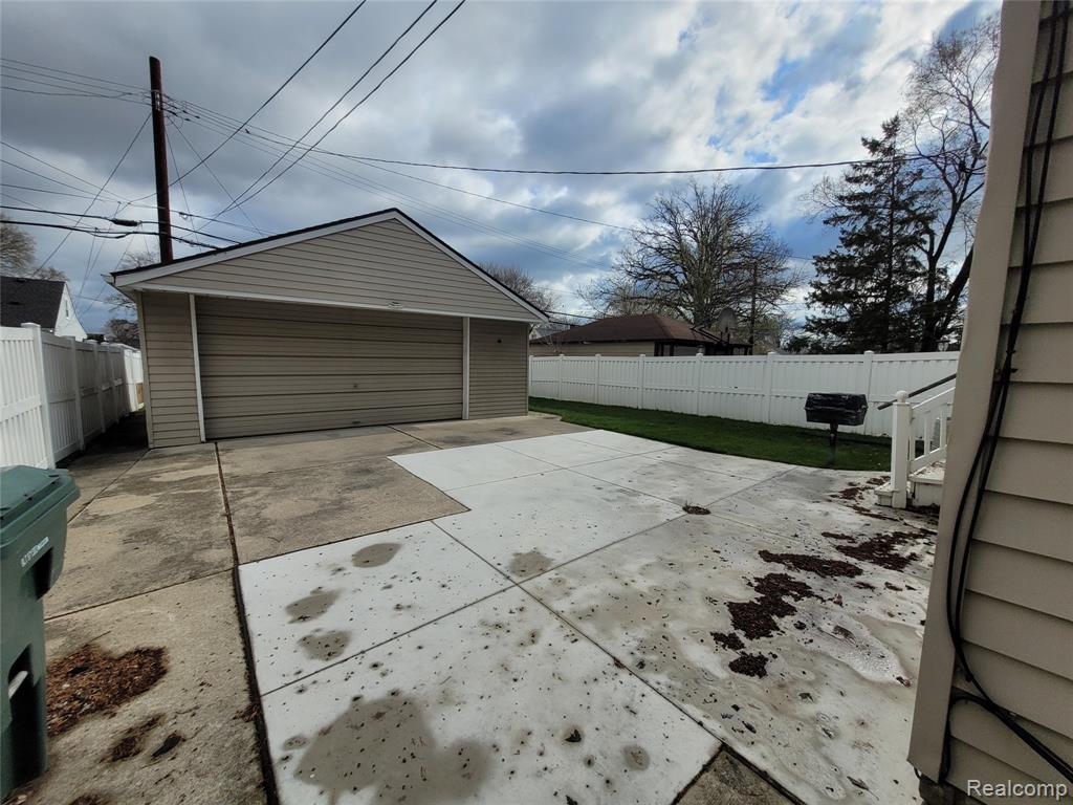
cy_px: 402
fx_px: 403
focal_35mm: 13
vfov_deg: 89.9
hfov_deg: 106.2
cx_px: 536
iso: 40
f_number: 2.2
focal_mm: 1.74
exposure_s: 1/2628
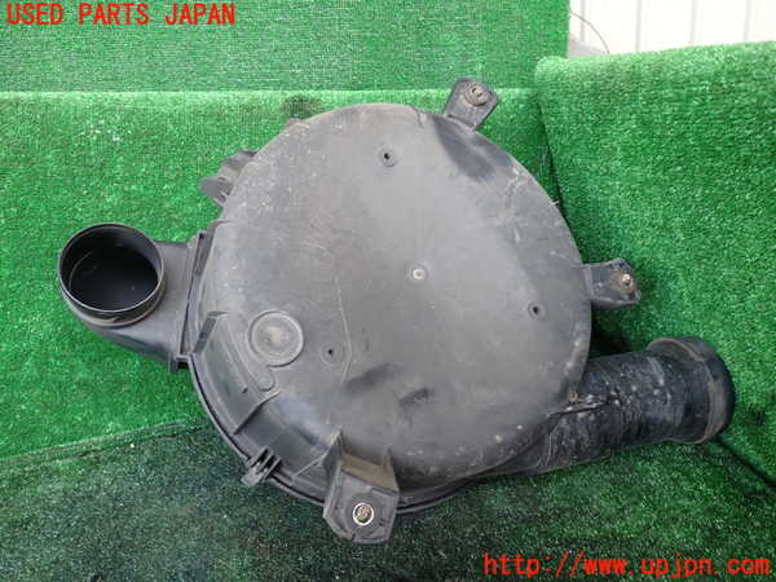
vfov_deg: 46.8
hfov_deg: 60.0
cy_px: 291
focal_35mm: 30
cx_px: 388
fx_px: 673
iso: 160
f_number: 2.3
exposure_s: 1/60
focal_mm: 5.4
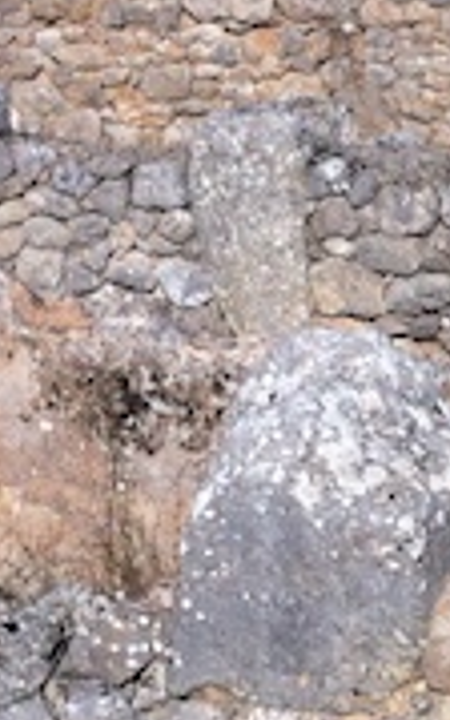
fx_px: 3255
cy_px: 398
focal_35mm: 166
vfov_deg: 12.6
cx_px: 631
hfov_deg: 7.8
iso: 80
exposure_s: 1/2742
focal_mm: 3.85
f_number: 2.8
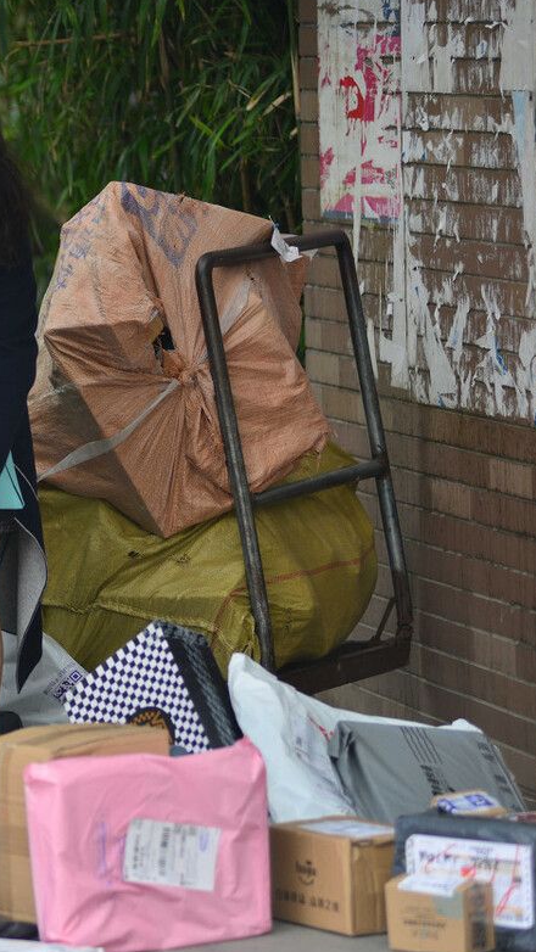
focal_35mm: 217
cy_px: 472
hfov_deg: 5.6
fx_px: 5482
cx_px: -118
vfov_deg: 9.9
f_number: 3.2
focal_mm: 135
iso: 160
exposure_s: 1/125
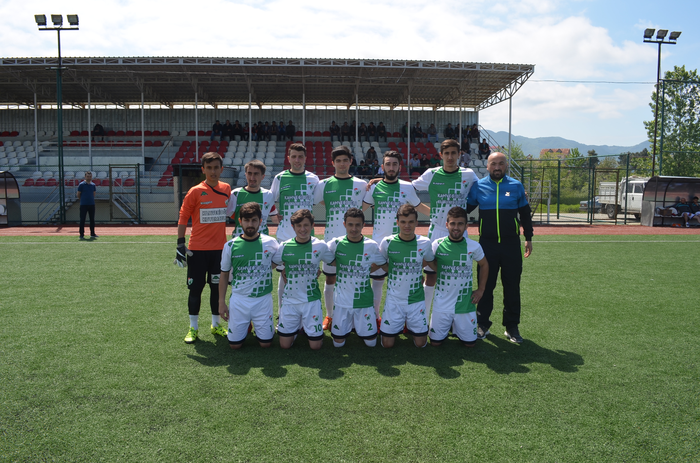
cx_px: 350
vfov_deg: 47.7
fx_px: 524
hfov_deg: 67.5
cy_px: 232
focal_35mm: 27
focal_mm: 18
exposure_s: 1/200
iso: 100
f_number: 9
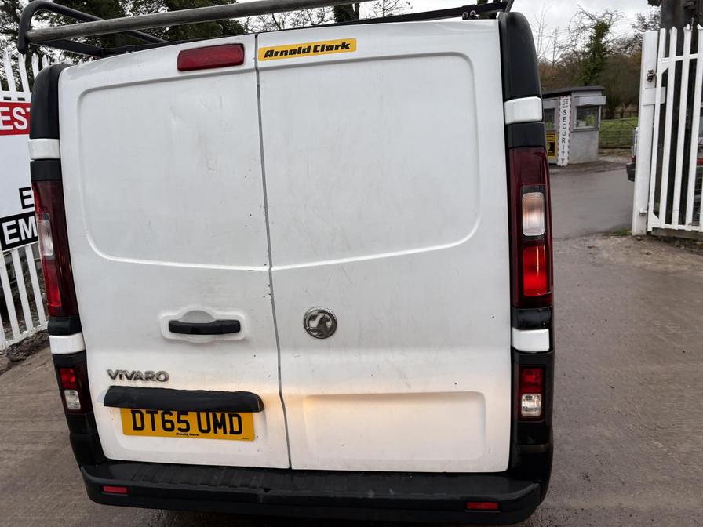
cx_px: 352
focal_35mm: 26
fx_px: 528
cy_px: 264
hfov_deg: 67.3
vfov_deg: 53.1
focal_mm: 5.96
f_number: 1.6
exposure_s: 1/122
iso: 32
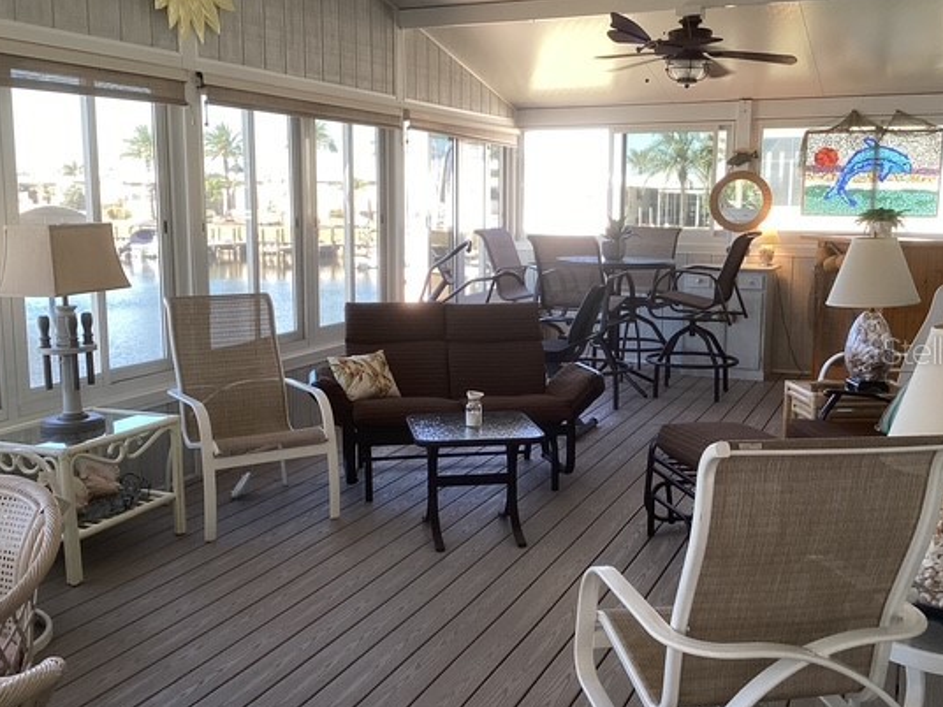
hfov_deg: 50.1
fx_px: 1008
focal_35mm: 37
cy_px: 350
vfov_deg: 38.7
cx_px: 486
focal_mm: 3.3
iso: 64
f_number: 2.4
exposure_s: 1/60
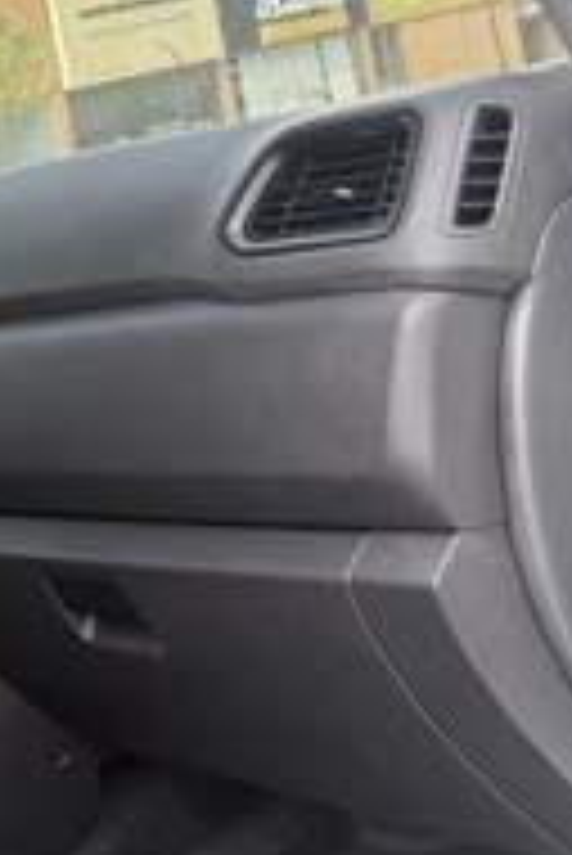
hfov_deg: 19.4
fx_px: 1427
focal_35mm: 60
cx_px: -313
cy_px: 470
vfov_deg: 33.3
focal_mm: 6.76
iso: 100
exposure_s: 1/955
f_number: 1.78
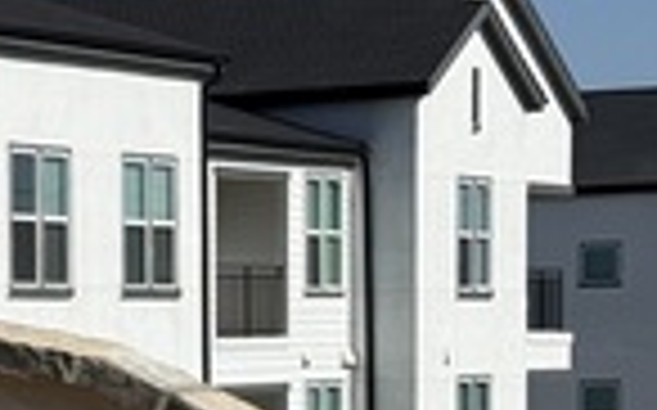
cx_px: -328
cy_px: 680
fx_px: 3990
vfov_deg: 5.8
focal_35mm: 223
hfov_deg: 9.2
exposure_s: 1/11364
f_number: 1.78
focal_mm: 6.76
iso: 80
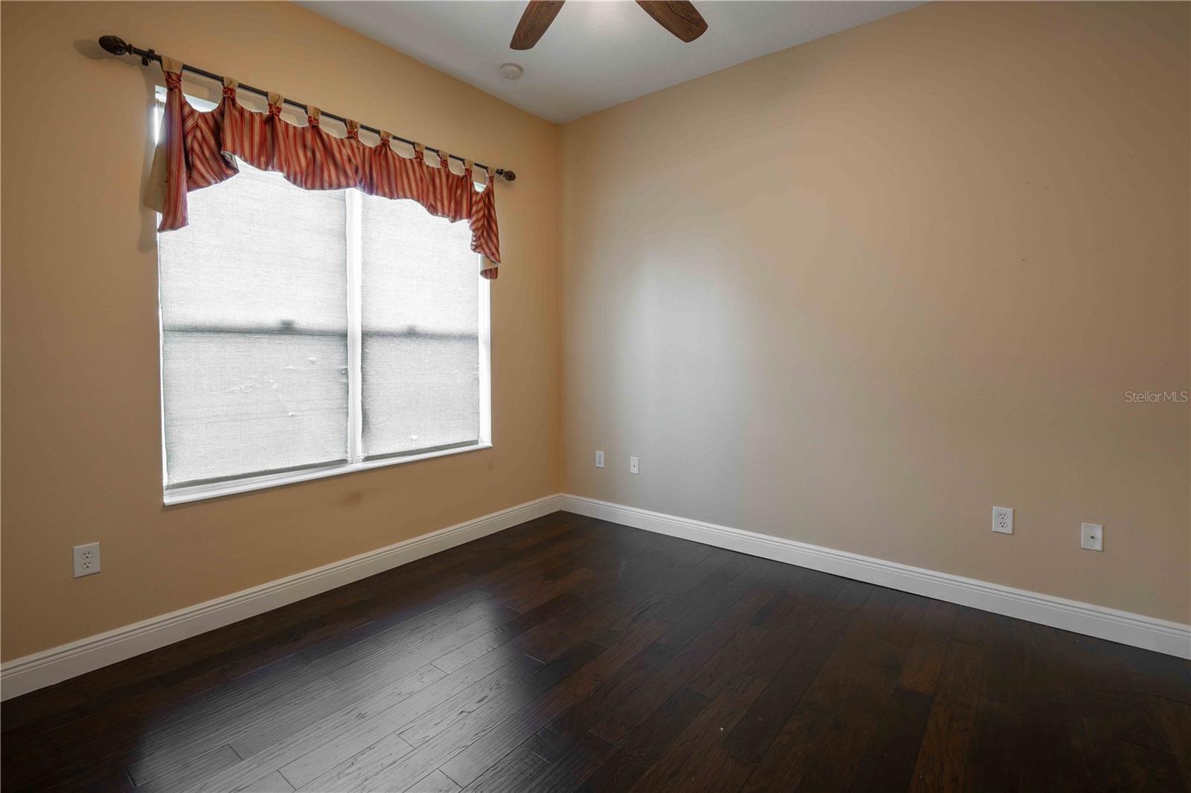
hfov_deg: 96.7
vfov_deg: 73.7
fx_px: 529
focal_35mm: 16
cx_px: 596
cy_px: 396
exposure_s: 1/3
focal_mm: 16
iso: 200
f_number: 8
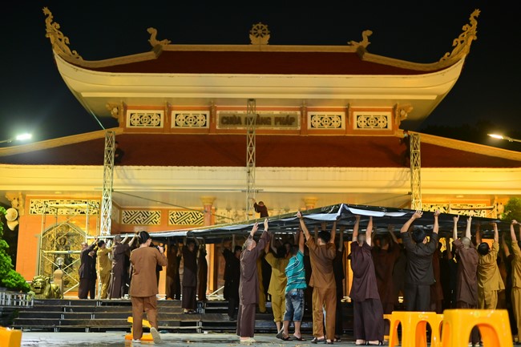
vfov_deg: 27.0
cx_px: 260
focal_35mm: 50
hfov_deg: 39.6
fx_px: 723
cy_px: 174
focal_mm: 50
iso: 1250
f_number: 1.8
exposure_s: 1/100
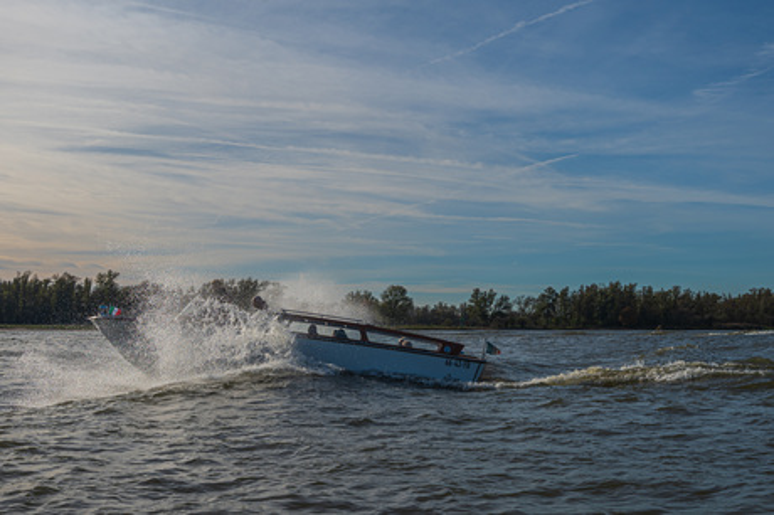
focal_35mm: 43
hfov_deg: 45.5
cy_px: 258
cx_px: 387
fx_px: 924
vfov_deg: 31.1
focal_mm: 43
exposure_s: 1/800
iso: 125
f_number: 8
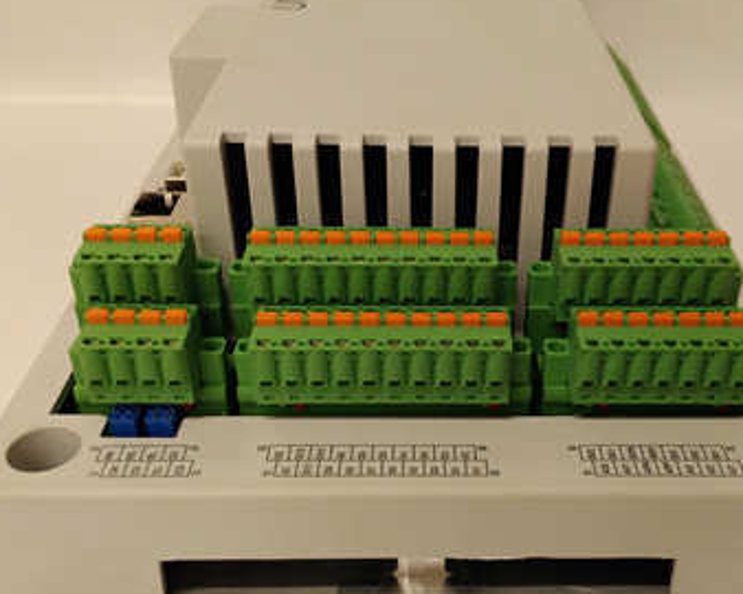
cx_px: 455
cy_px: 344
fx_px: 857
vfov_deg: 38.1
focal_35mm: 39
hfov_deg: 46.5
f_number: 2
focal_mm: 3.79
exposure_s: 1/33
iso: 162
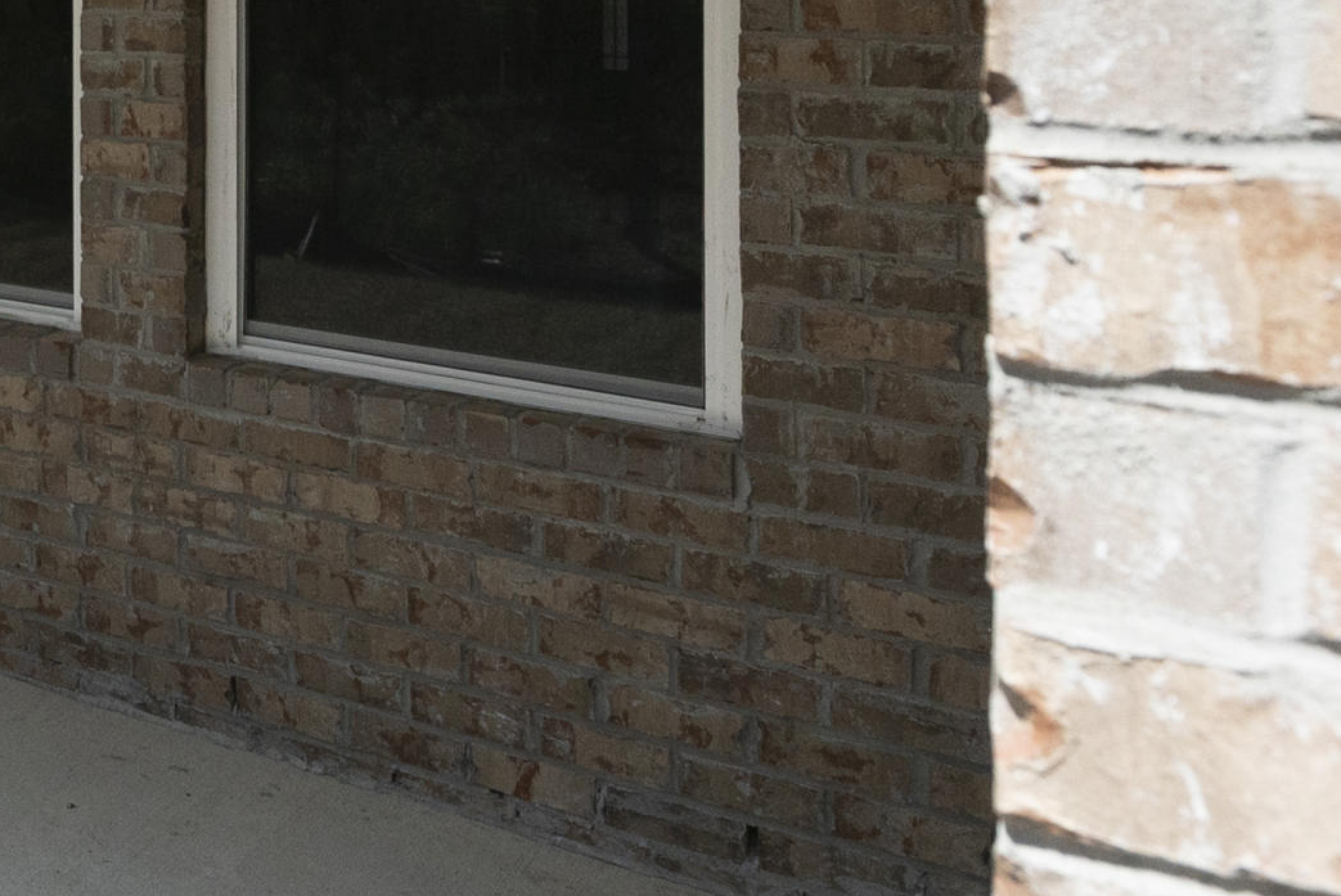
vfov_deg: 27.2
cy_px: -47
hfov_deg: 35.3
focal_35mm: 46
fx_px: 1715
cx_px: -202
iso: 2000
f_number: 5.6
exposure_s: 1/8000
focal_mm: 16
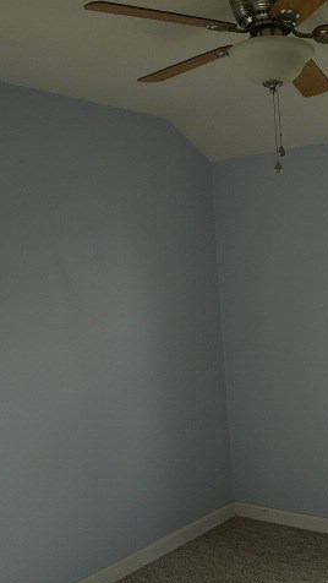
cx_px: 304
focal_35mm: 41
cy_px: 293
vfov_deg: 49.4
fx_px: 633
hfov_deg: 27.8
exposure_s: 1/80
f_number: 2.8
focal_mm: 4.6
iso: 100
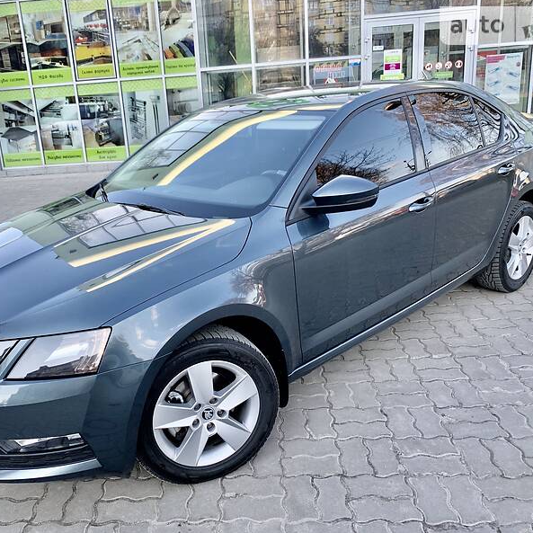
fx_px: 540
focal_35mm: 31
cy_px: 265
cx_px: 223
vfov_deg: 52.5
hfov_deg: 52.3
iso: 25
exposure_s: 1/180
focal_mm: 4.2
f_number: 1.8
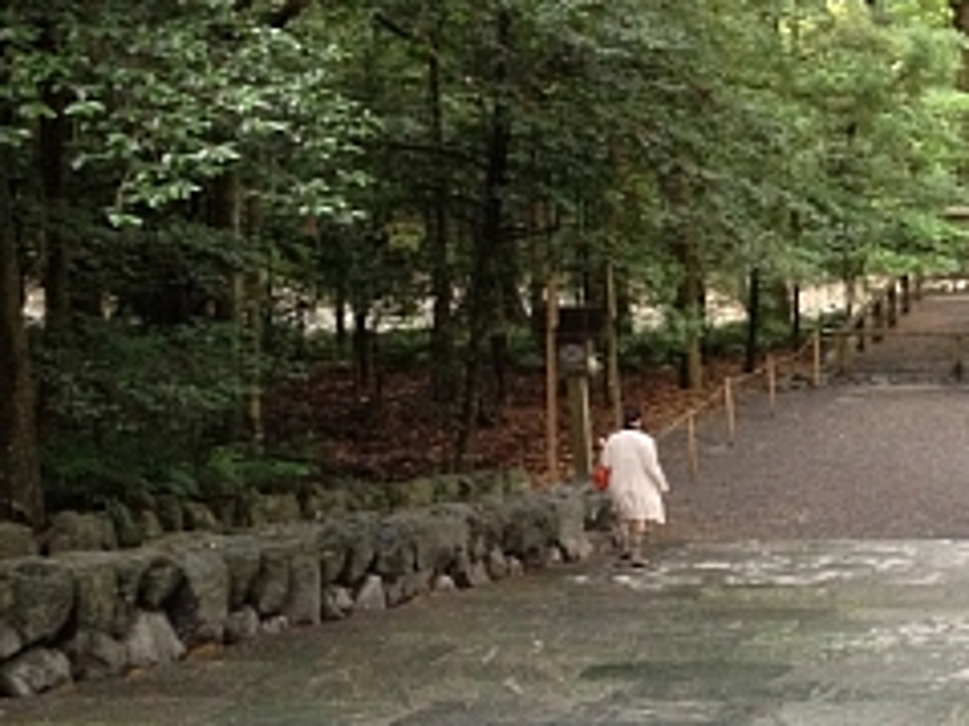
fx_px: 2462
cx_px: 1151
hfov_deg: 20.8
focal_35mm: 88
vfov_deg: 16.8
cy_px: 357
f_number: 2.4
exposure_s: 1/20
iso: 250
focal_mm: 4.28
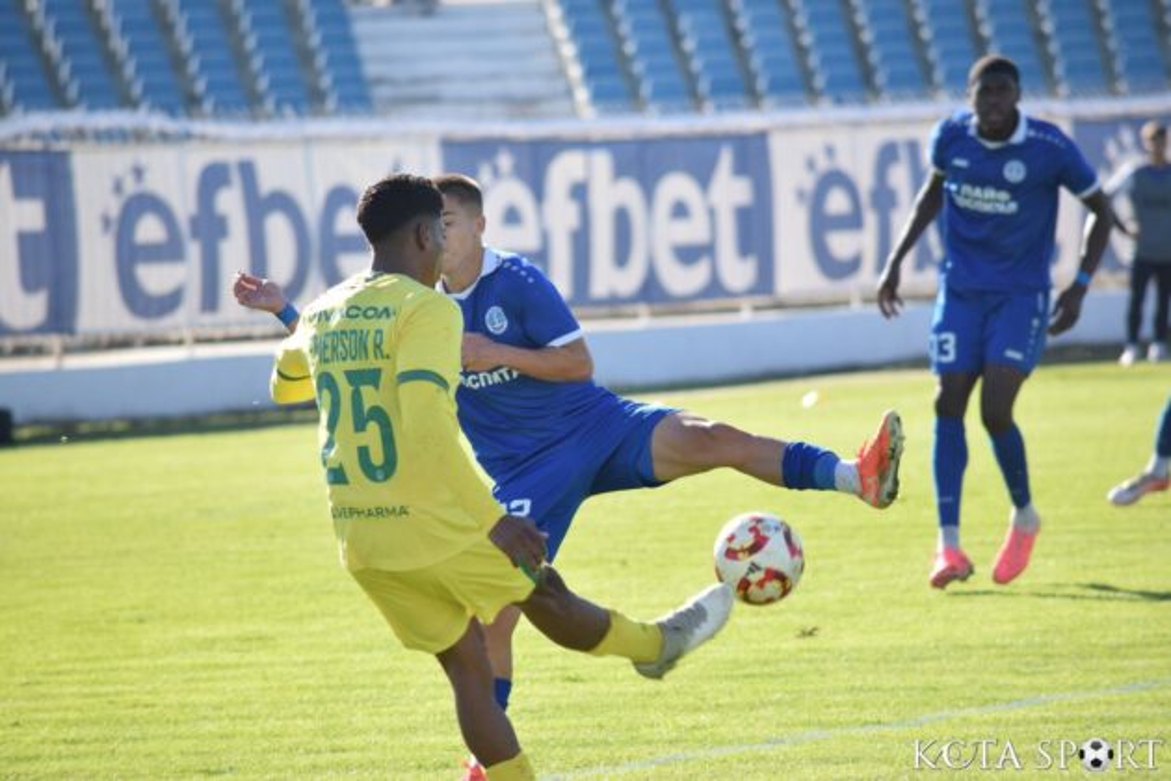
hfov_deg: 6.2
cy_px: 390
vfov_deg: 4.2
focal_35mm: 330
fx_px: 10733
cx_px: 586
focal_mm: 220
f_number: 5.3
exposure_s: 1/800
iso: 400
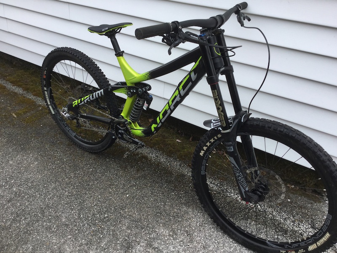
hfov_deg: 58.4
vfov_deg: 45.4
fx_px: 302
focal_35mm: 31
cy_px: 126
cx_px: 168
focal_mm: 3.3
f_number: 2.4
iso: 25
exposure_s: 1/424
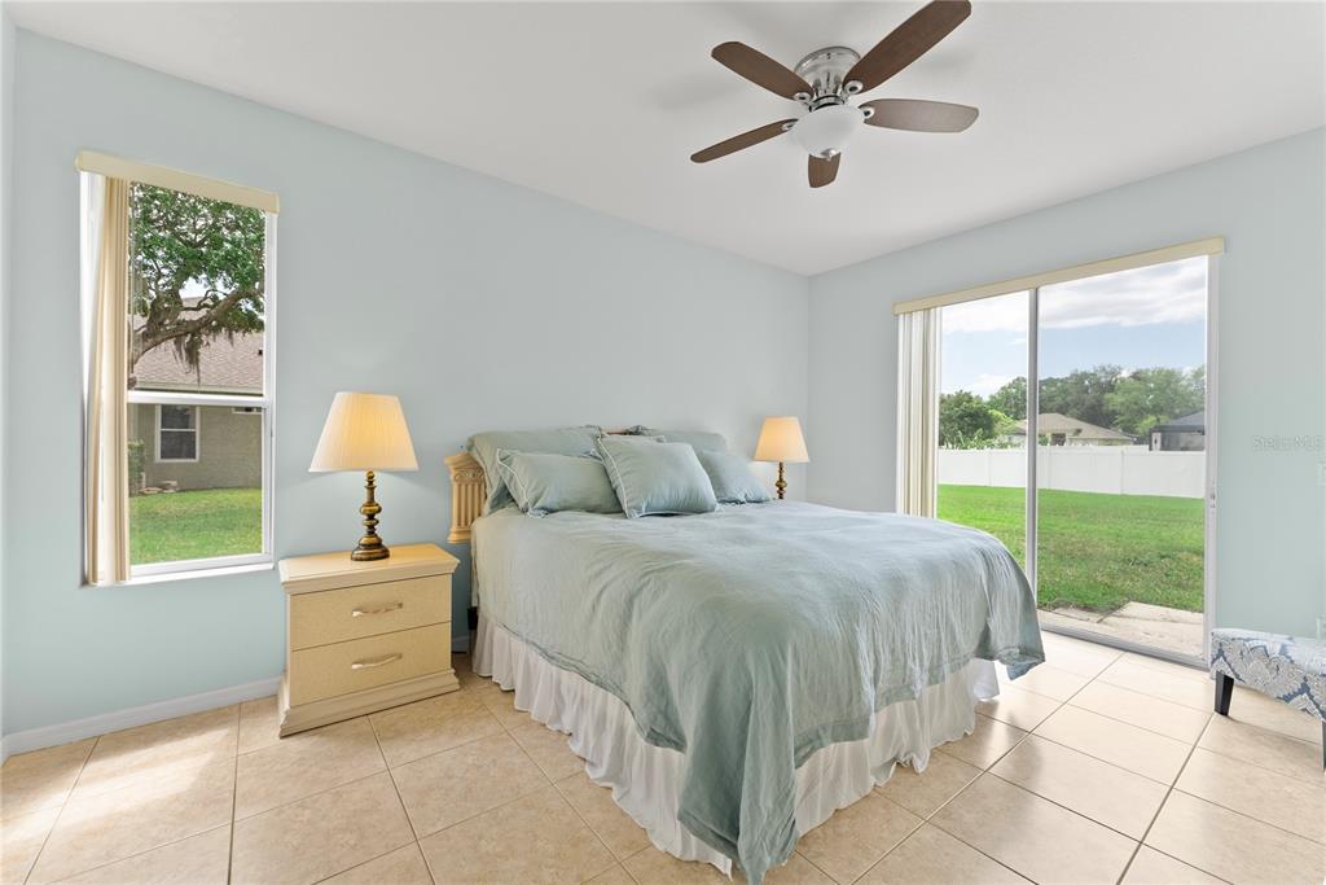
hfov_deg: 104.2
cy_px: 442
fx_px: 516
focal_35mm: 14
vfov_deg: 81.2
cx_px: 663
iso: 250
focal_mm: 14
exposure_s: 1/15
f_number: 7.1
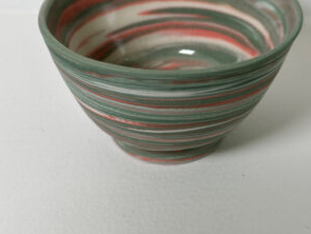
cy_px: 79
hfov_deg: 29.8
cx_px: 155
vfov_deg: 22.5
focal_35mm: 65
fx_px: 585
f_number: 1.78
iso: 80
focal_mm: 6.86
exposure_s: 1/121
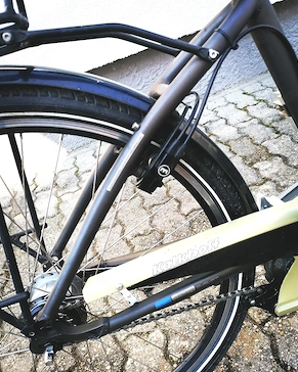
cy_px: 191
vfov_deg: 60.5
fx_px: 320
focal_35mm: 29
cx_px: 148
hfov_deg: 50.0
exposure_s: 1/286
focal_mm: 4.75
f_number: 1.8
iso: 50
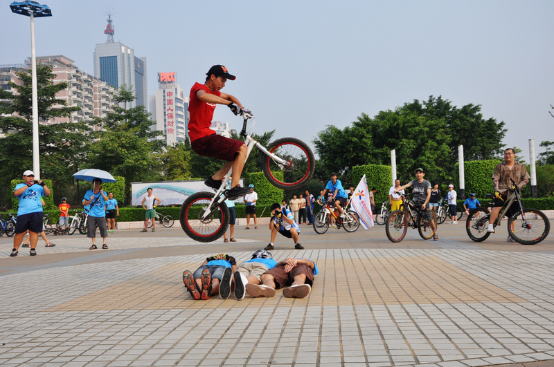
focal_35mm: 38
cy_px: 184
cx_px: 277
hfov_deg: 51.3
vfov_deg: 35.4
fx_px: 576
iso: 200
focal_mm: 25
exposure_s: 1/500
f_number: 8
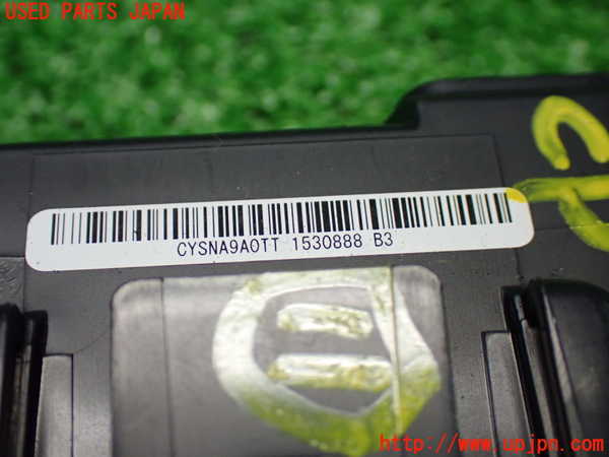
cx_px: 304
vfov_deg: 29.1
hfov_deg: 38.2
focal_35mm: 50
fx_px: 880
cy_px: 228
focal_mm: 9.01
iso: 800
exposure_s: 1/125
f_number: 3.2
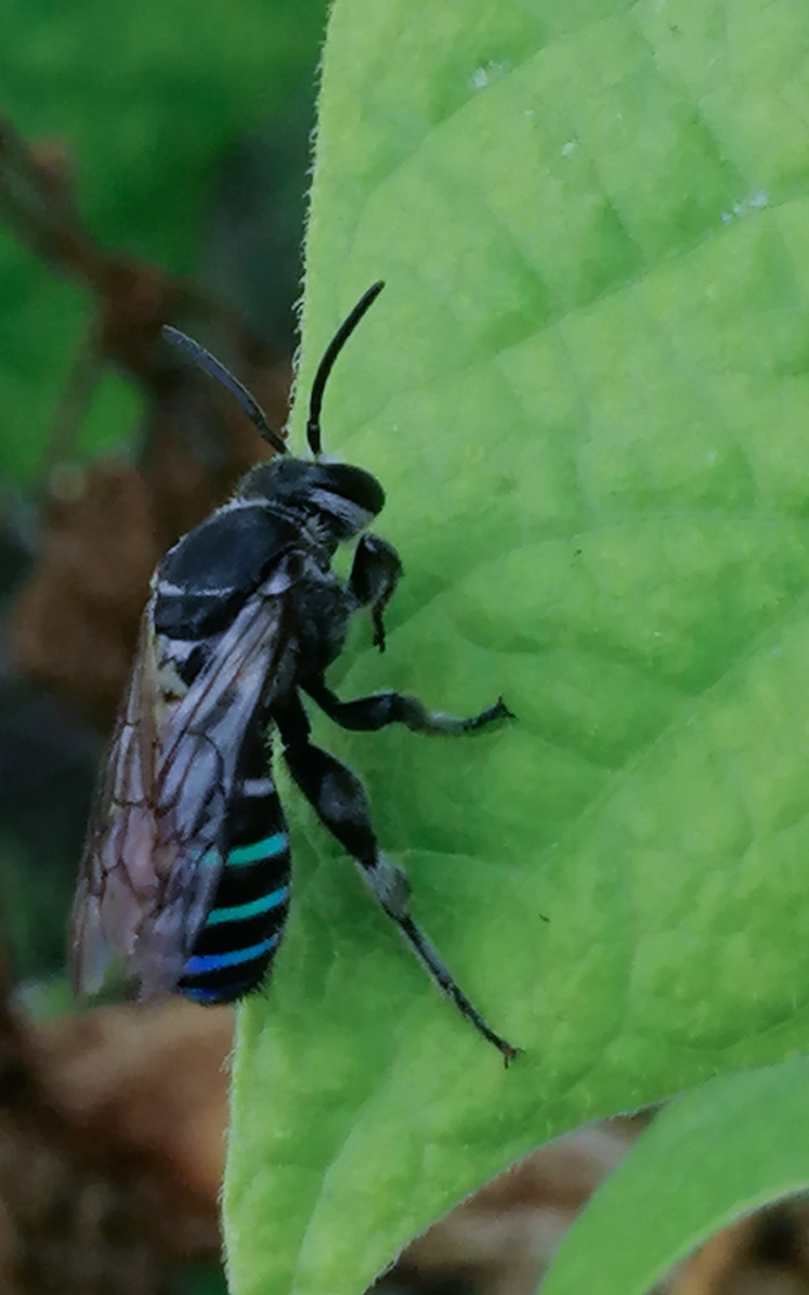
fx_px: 5855
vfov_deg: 12.6
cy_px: 649
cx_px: 373
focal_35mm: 166
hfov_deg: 7.9
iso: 50
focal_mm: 3.81
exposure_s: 1/833
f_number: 2.2
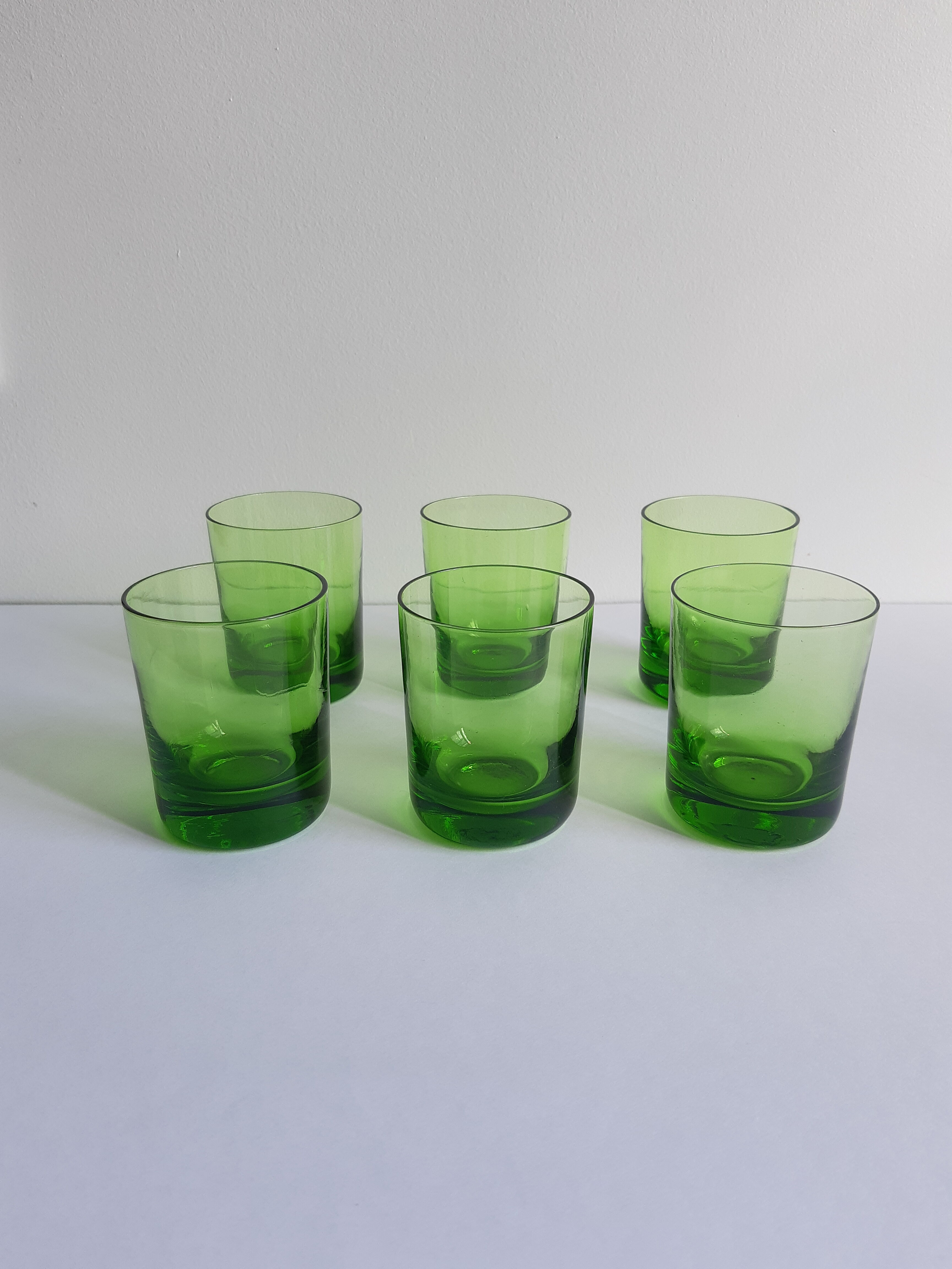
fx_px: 953
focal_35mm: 26
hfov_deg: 53.1
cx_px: 476
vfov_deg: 67.3
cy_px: 634
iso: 40
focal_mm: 3.93
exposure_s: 1/137
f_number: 1.7
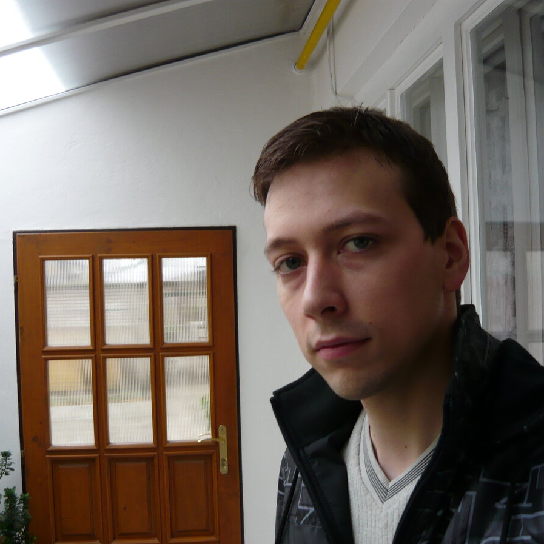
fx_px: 693
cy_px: 272
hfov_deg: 42.8
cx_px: 269
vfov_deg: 42.8
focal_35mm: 39
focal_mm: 5.5
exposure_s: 1/30
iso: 125
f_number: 2.8
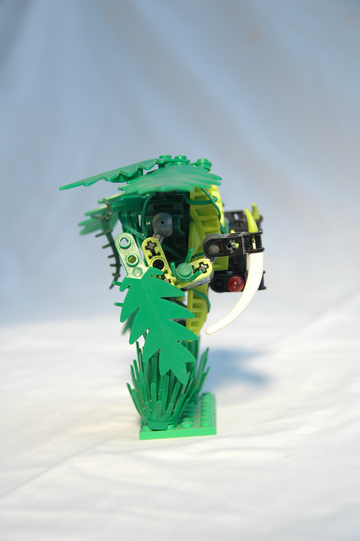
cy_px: 270
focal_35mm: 78
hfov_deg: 17.5
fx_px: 1172
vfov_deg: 26.0
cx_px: 180
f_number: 5.6
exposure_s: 1/320
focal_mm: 52
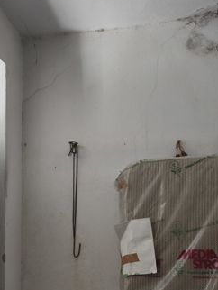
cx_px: 92
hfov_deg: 37.7
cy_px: 212
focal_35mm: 38
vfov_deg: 47.4
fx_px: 319
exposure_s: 1/50
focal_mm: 5.35
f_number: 1.7
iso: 400
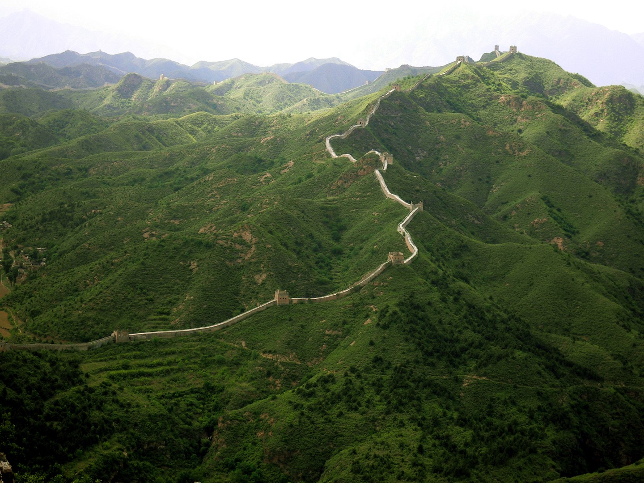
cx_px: 322
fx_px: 1563
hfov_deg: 23.3
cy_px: 242
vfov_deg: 17.6
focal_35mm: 84
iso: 80
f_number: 4.6
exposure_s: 1/125
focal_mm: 14
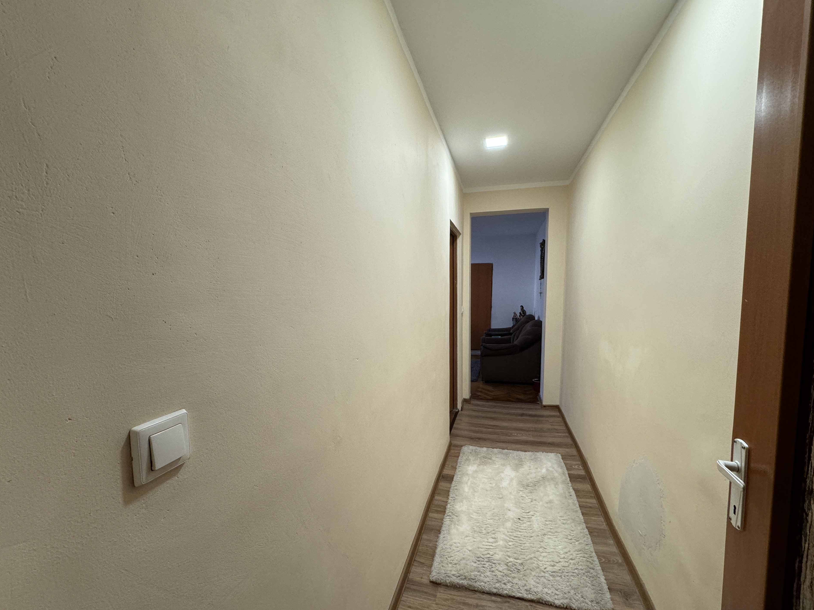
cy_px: 319
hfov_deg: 98.2
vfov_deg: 81.7
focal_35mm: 15
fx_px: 353
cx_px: 411
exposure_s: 1/100
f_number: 2.2
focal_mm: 2.22
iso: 200
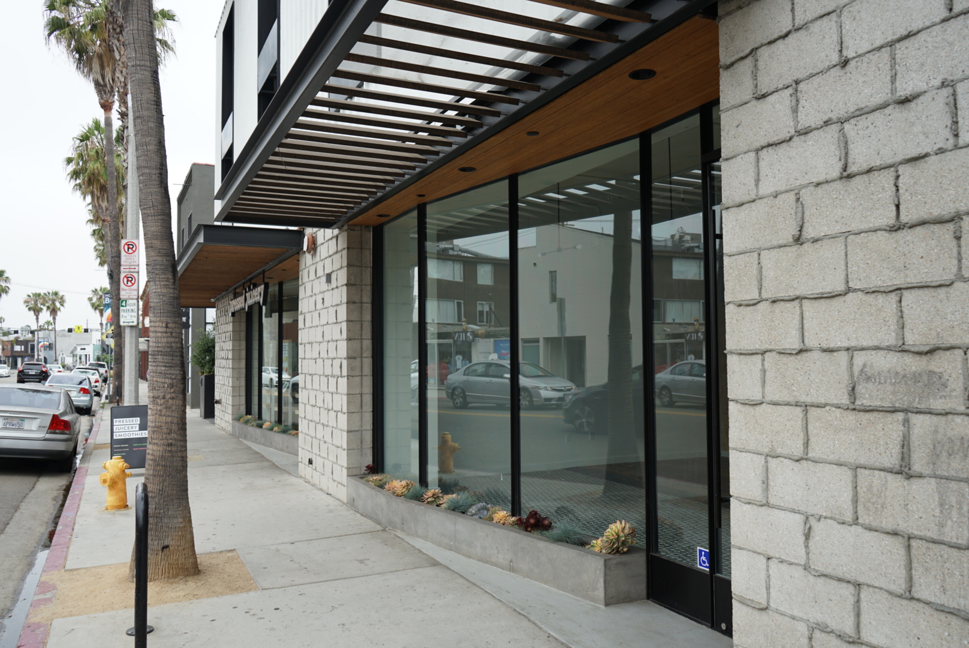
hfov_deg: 65.4
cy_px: 324
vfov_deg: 46.5
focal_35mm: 28
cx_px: 484
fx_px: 754
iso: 100
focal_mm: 28
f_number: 5
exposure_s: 1/200
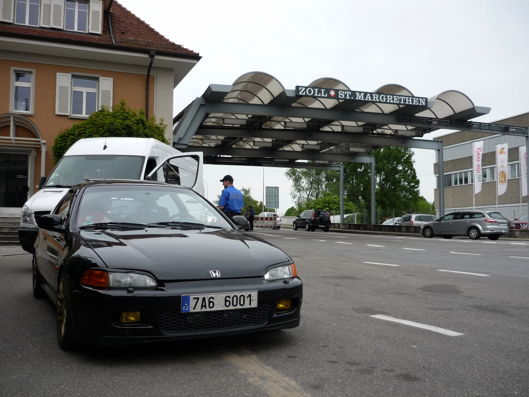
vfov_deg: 42.9
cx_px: 264
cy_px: 198
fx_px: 504
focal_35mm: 33
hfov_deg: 55.4
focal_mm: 5.5
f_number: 2.8
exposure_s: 1/640
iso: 100
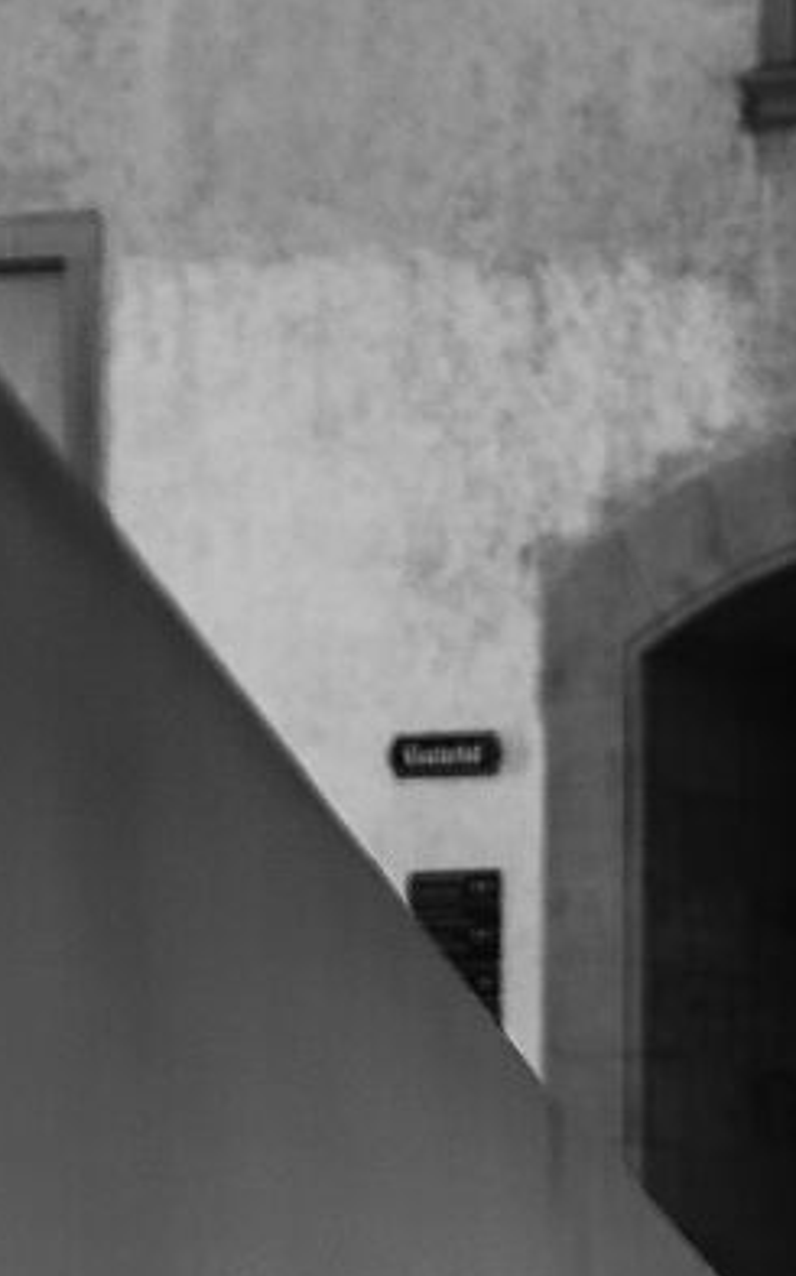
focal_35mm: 218
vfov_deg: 8.7
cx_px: 266
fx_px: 7581
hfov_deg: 6.0
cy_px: 3136
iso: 100
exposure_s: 1/5000
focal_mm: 35
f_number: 1.4
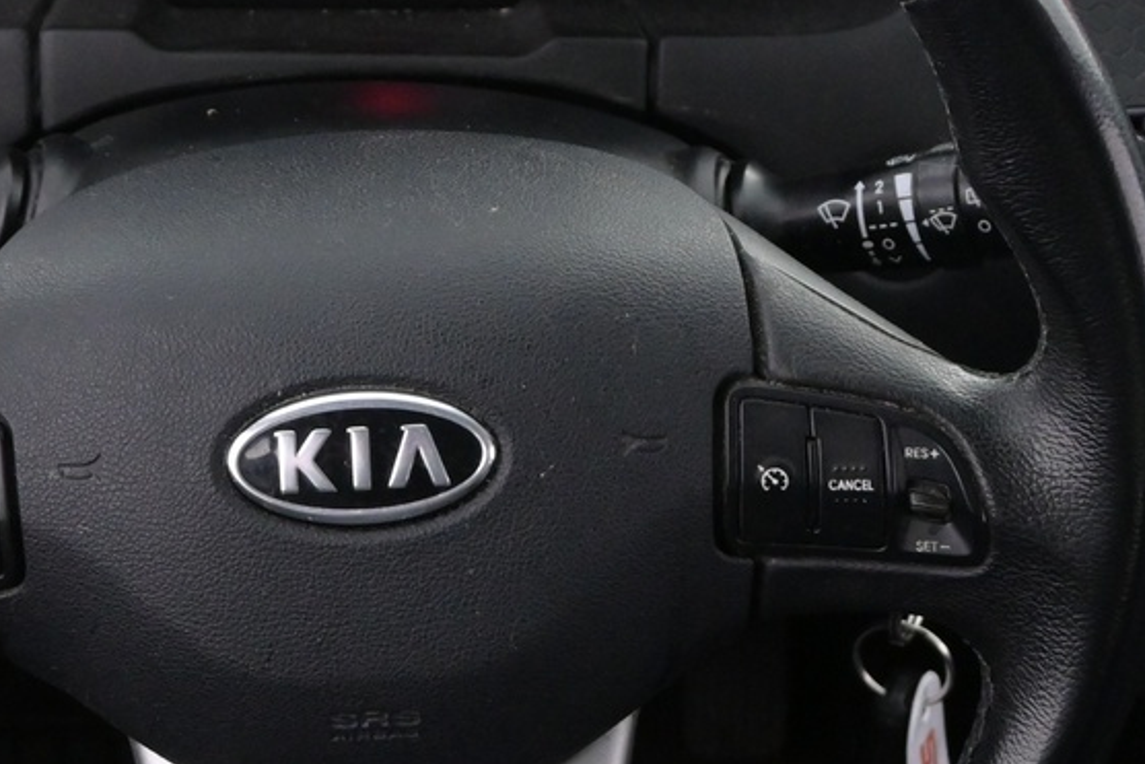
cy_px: 432
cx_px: 365
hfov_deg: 20.2
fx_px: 3196
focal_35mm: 100
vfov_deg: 13.6
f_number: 4.2
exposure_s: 1/40
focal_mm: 23
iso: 2500
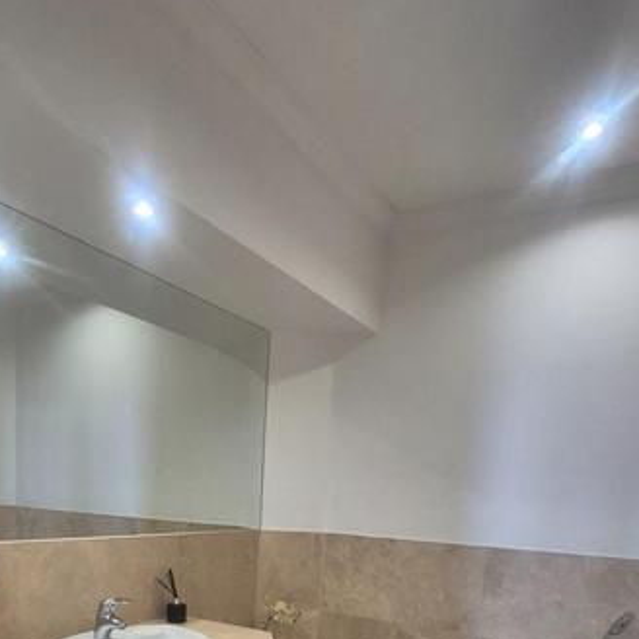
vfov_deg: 51.6
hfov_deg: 56.4
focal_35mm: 28
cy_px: 557
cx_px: 226
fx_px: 585
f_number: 2.2
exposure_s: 1/50
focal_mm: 1.74
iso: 125
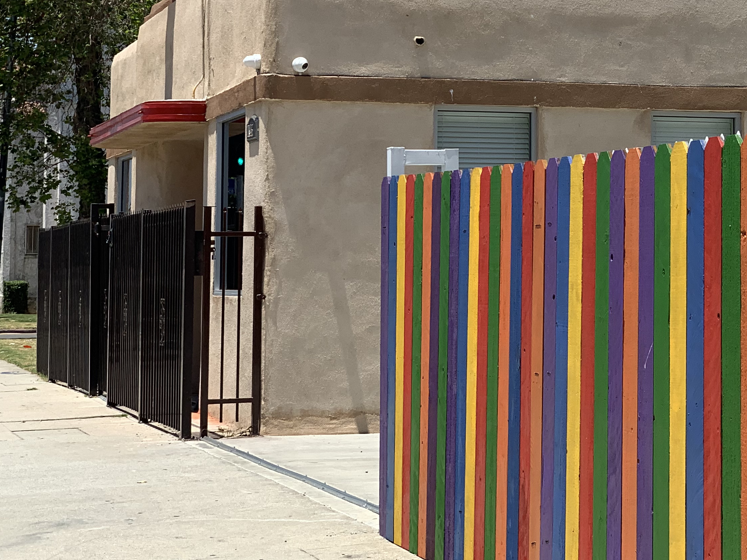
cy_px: 93
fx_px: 2029
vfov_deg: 15.6
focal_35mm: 94
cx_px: 652
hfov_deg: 20.5
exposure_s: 1/1170
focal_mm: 6
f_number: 2.4
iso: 16
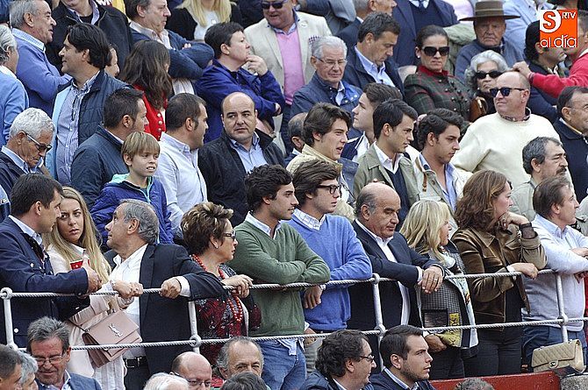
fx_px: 6117
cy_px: 195
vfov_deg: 3.7
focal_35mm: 375
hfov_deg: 5.5
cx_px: 294
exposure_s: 1/250
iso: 800
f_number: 8
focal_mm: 250
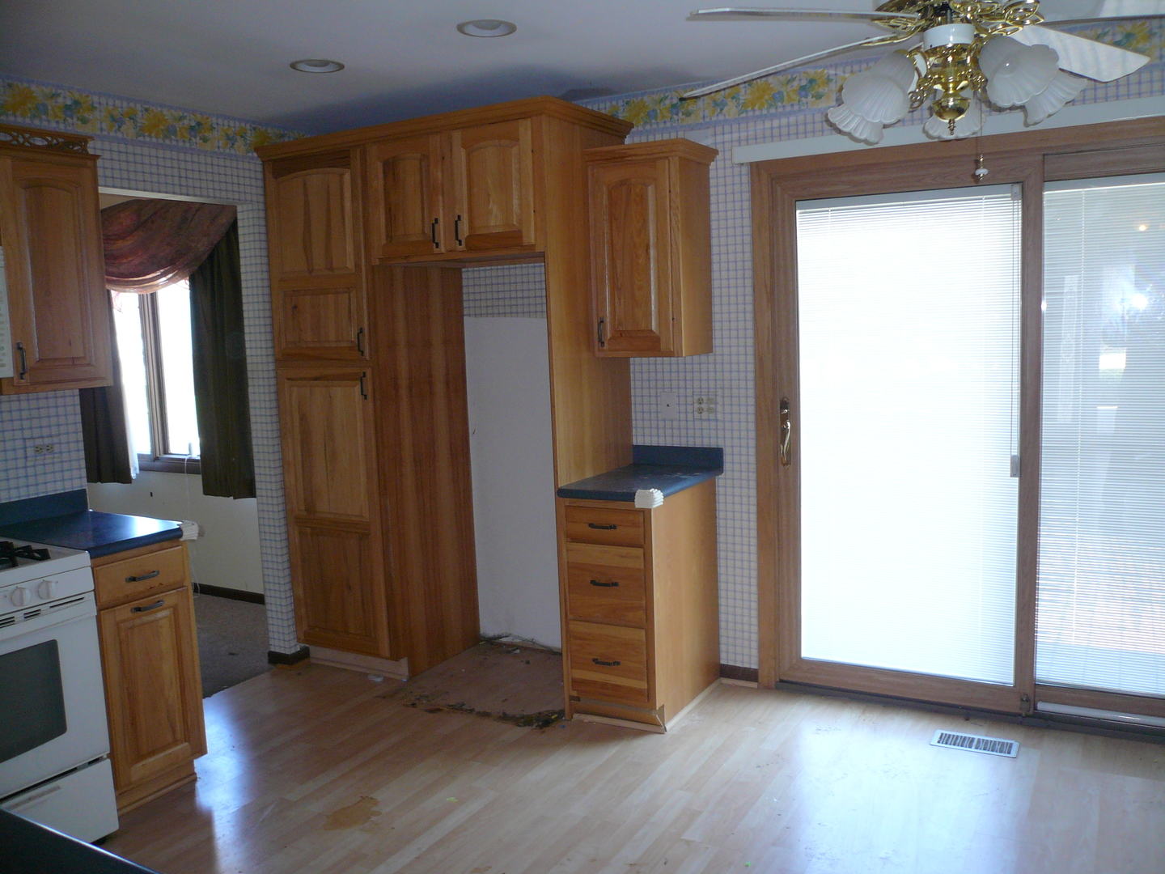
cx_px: 582
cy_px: 437
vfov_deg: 49.7
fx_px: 942
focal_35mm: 28
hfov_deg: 63.4
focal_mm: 4.6
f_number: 2.8
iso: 100
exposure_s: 1/30
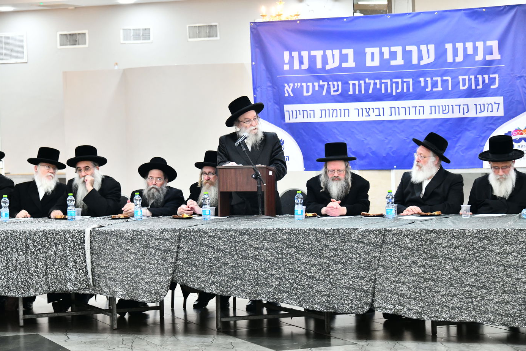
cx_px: 264
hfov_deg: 20.2
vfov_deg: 13.6
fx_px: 1476
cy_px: 175
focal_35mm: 101
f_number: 5.6
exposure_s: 1/160
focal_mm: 100
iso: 4000
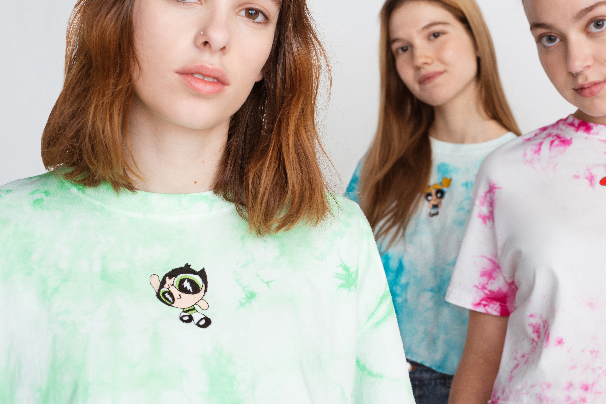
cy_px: 211
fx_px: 1229
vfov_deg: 18.7
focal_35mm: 73
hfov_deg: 27.4
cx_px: 429
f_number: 8
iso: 200
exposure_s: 1/200
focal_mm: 50
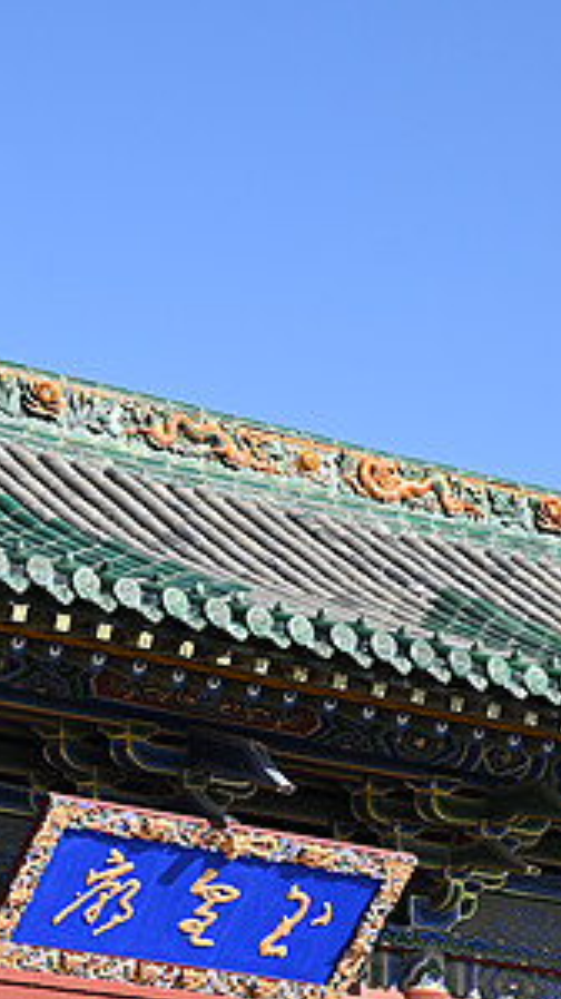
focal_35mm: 112
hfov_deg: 10.7
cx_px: -27
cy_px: 822
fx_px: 2964
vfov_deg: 18.9
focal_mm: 40
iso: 100
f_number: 6.3
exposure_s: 1/320
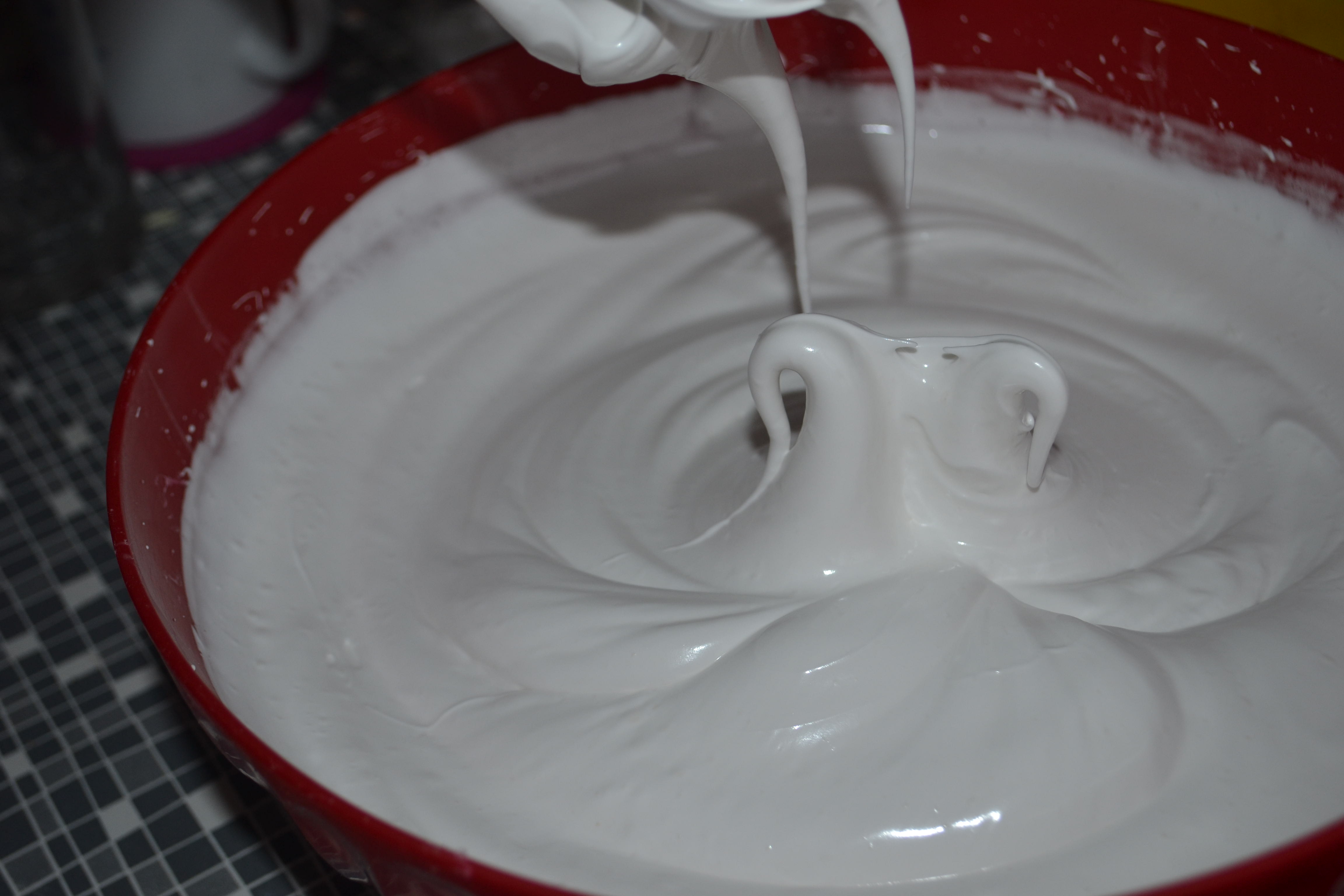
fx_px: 1792
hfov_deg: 41.1
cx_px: 672
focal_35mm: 48
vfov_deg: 28.1
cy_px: 448
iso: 220
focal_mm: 32
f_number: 4.8
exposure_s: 1/60
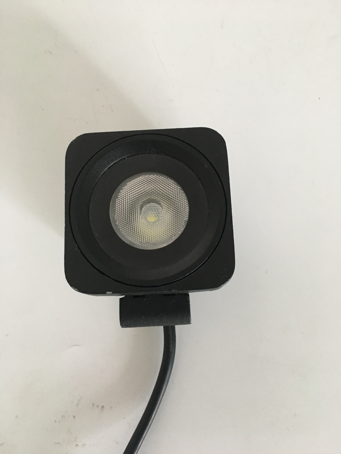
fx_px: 381
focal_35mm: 29
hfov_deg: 48.2
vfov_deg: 61.7
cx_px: 170
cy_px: 227
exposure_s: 1/33
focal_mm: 4.15
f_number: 2.2
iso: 160
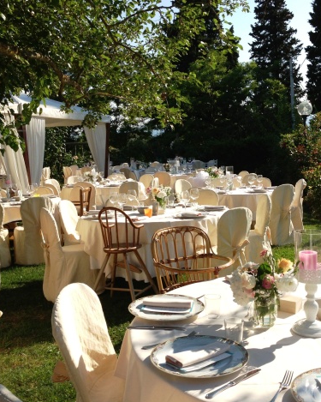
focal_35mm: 44
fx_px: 523
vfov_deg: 42.0
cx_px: 187
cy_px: 204
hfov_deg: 34.1
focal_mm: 4.13
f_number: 2.4
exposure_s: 1/1642
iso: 64
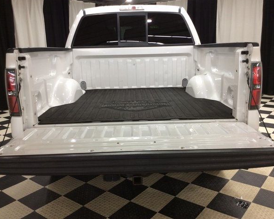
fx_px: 276
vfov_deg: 43.4
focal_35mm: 34
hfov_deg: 52.8
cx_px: 136
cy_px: 108
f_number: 2.4
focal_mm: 3.3
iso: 50
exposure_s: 1/24
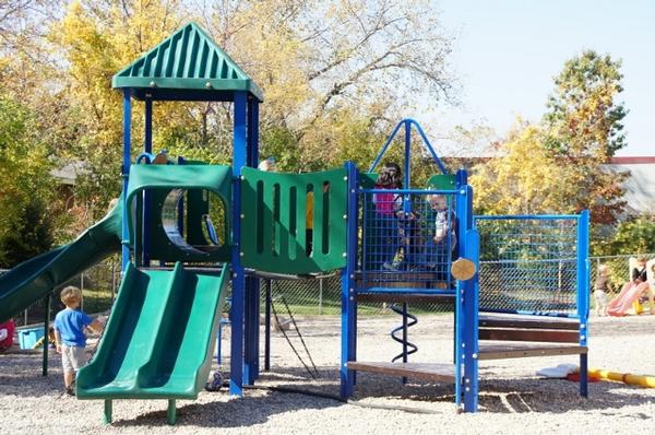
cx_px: 328
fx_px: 1362
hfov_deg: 27.0
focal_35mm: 75
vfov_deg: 18.1
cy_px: 218
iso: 100
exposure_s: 1/100
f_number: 8
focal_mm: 50
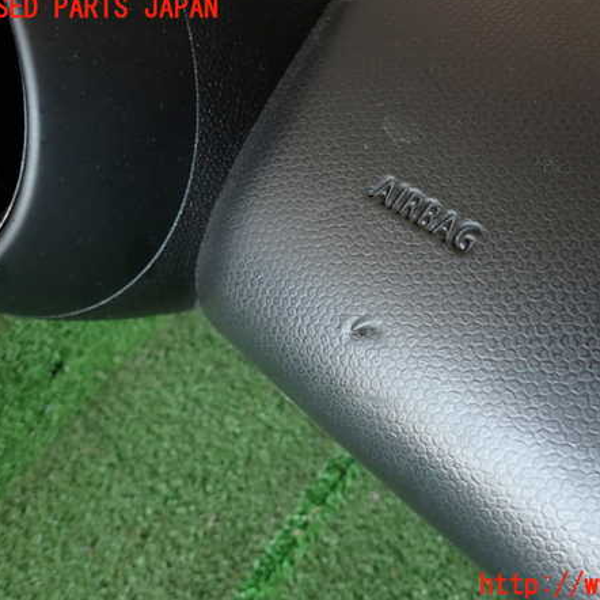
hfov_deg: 53.4
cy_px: 297
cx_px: 379
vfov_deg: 54.0
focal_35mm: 30
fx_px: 588
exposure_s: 1/60
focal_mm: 4.5
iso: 200
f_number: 2
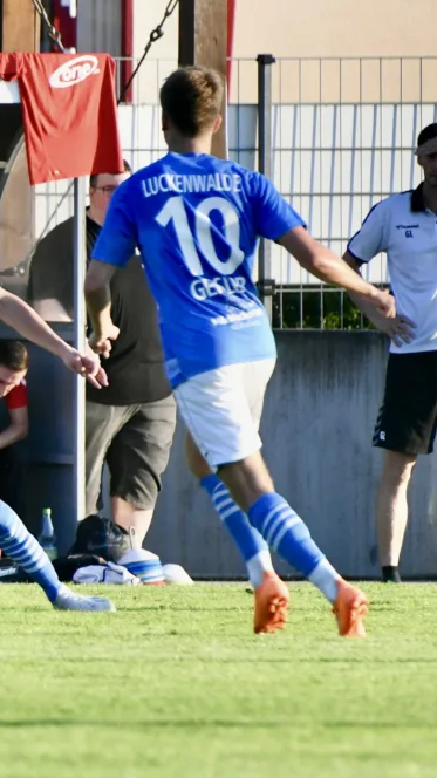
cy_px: 392
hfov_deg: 2.5
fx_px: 10001
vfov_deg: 4.5
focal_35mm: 485
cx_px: -22
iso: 1600
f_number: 5.6
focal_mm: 300
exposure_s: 1/1600
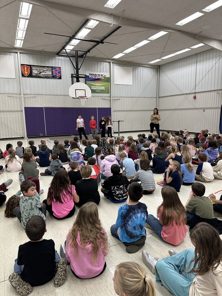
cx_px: 111
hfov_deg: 56.8
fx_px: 205
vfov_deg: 71.6
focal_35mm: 24
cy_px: 148
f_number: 1.78
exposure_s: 1/120
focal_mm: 6.86
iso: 200
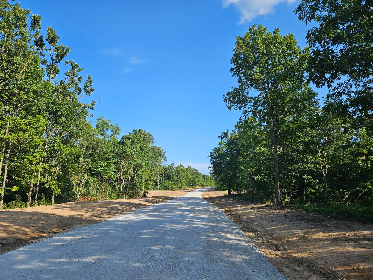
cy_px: 140
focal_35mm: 23
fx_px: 248
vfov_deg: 58.9
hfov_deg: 73.9
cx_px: 186
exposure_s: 1/1199
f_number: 1.8
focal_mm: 5.4
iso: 25
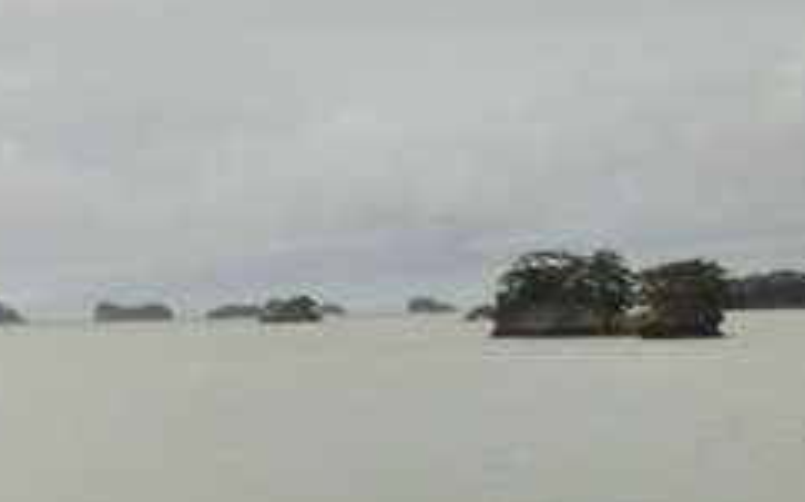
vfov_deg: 10.0
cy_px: -78
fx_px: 2829
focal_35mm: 129
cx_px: -689
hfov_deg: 14.2
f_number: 6.3
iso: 200
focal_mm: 20
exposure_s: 1/1250
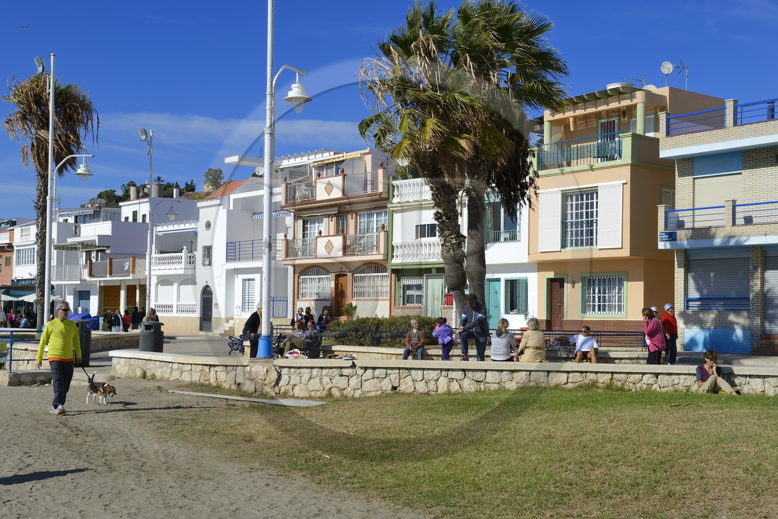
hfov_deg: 44.5
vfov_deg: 30.5
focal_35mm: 44
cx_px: 389
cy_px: 260
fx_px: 951
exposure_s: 1/250
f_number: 11
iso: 100
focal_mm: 44
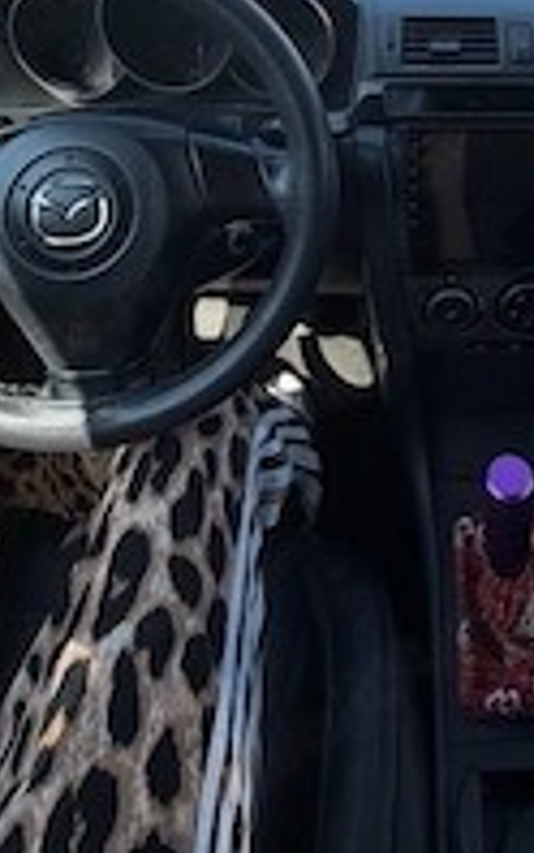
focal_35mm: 30
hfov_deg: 39.6
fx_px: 698
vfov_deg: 54.4
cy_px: 78
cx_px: 452
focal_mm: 2.22
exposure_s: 1/613
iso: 40
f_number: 2.2
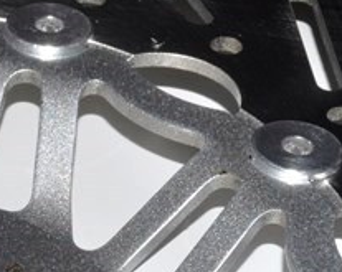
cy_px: 448
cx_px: -145
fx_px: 2335
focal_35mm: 231
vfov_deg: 6.6
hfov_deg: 8.2
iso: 160
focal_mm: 30
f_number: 16
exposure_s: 1/200
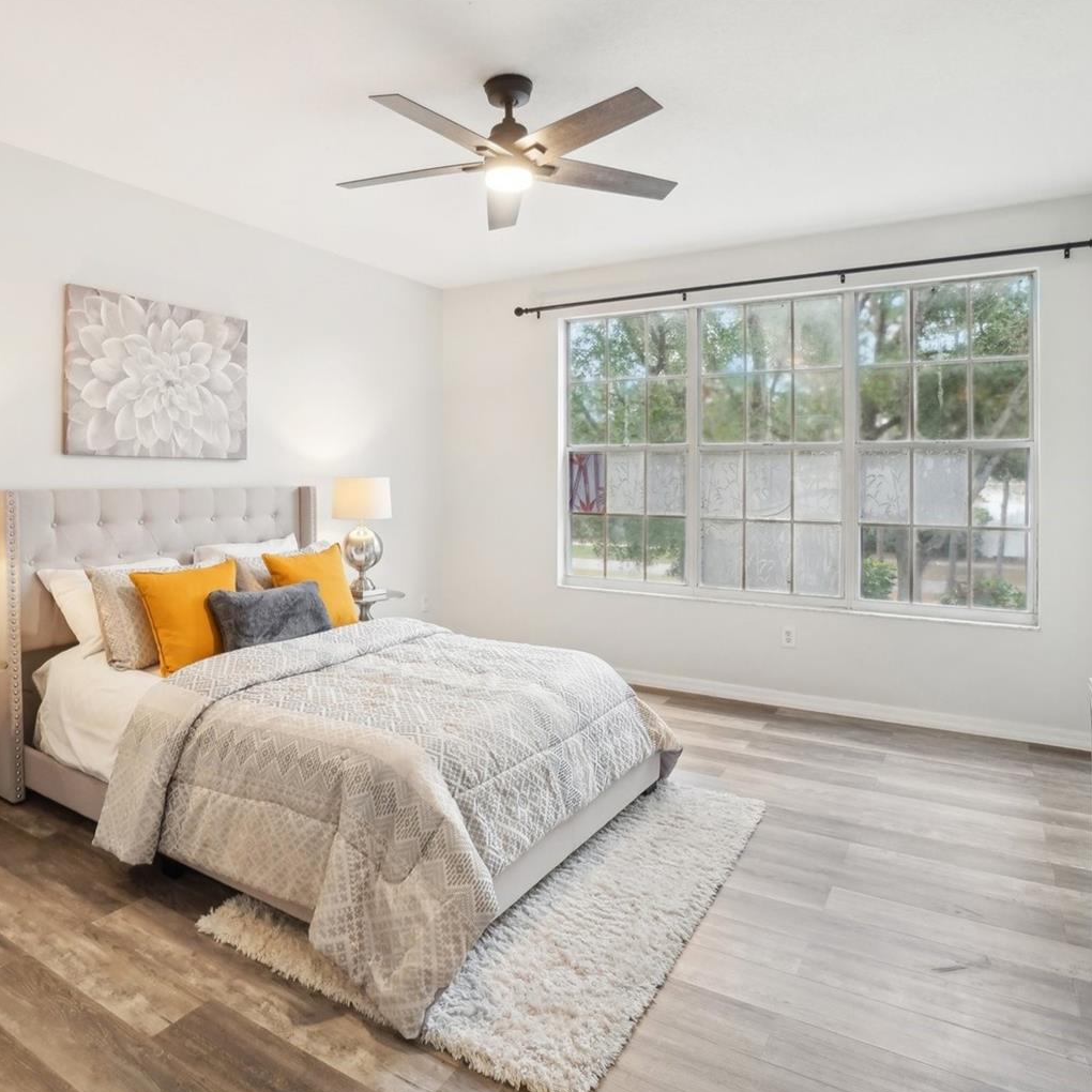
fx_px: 714
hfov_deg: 74.6
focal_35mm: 20
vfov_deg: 74.8
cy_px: 529
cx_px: 495
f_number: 8
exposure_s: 1/15
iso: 400
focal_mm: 10
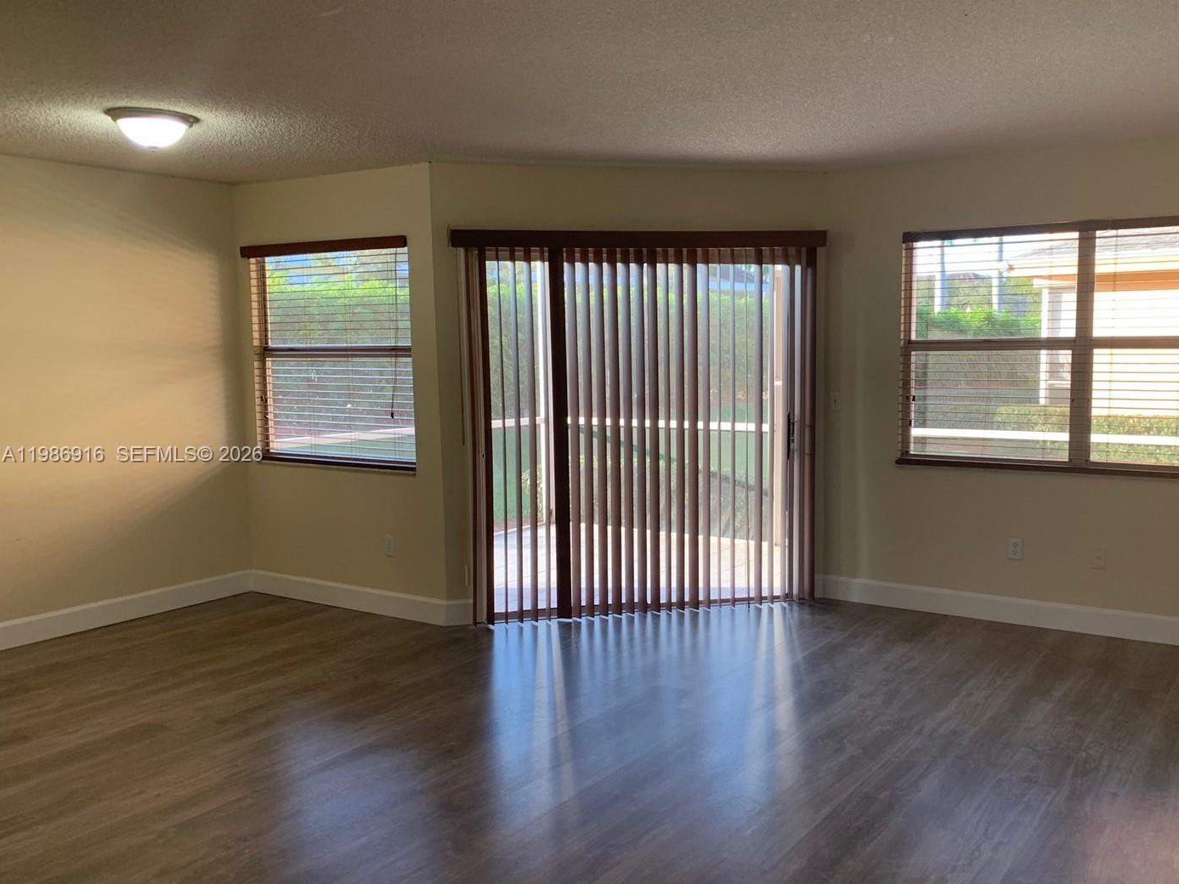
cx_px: 678
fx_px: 1022
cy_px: 456
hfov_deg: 59.7
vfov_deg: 46.8
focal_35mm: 30
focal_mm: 4.25
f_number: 1.8
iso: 50
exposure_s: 1/60
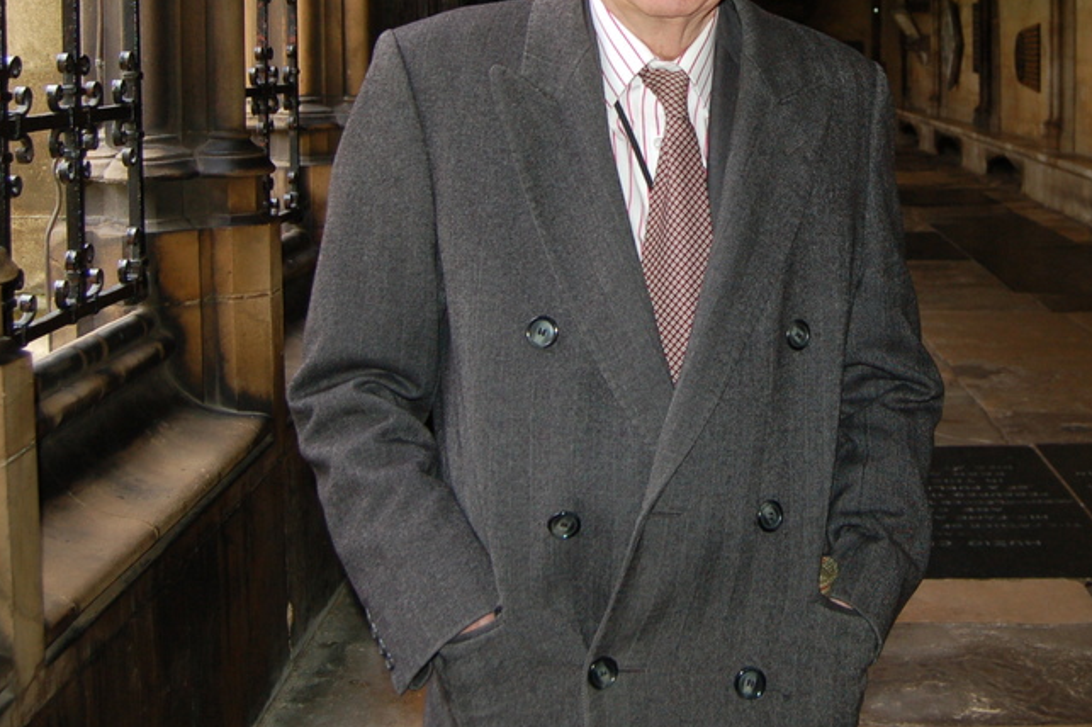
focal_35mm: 56
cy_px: 76
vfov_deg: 23.5
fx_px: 1698
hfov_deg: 35.0
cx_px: 790
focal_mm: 20
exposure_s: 1/60
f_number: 3.8
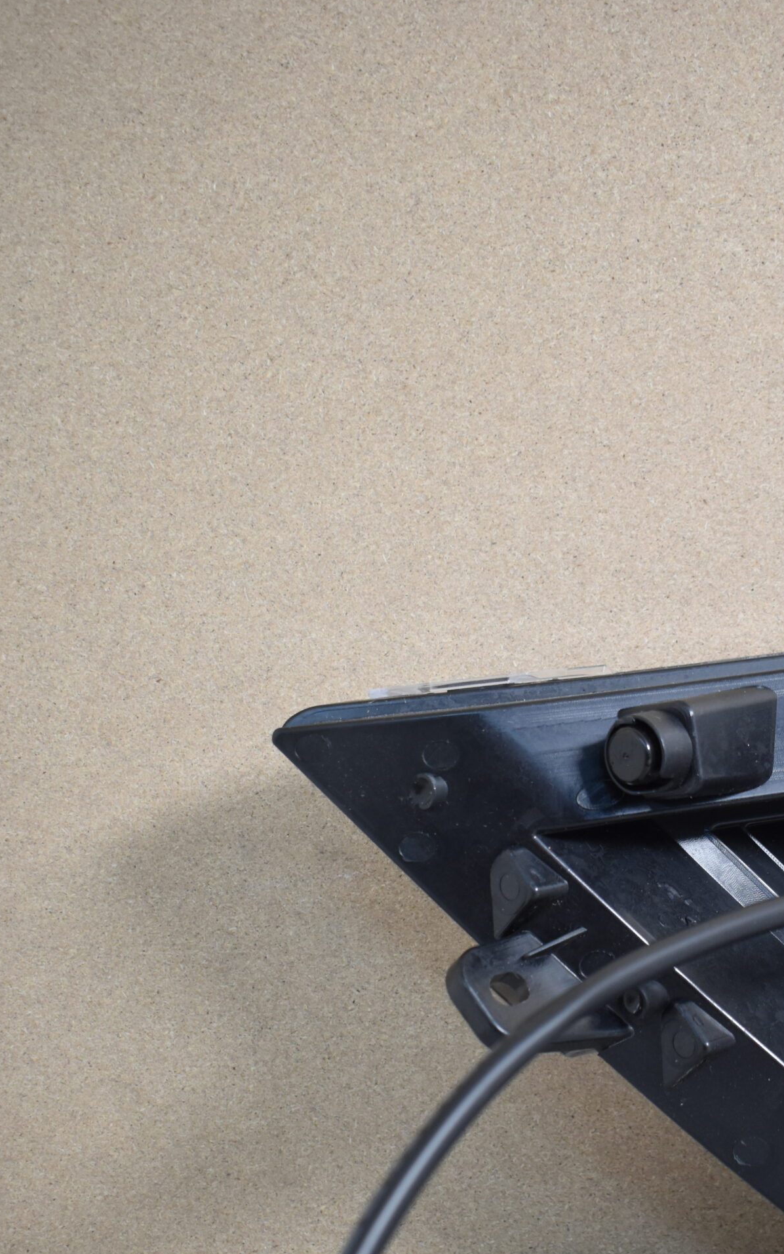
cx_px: 514
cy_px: 801
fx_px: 1538
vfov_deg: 43.9
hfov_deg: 28.4
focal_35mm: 45
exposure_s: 1/125
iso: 900
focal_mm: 22
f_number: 3.8
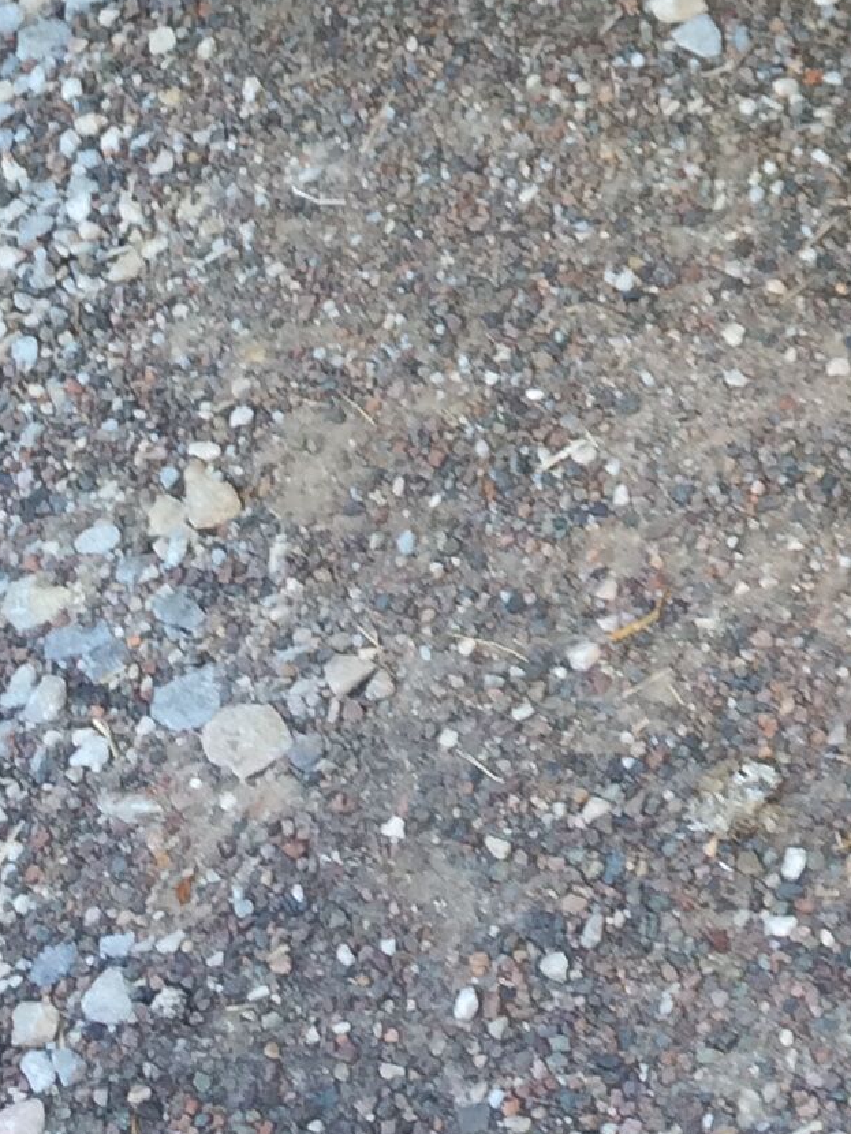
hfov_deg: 12.2
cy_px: -510
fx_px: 3735
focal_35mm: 114
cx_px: 1381
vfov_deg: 16.0
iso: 40
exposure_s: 1/50
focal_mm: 4.15
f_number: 2.2
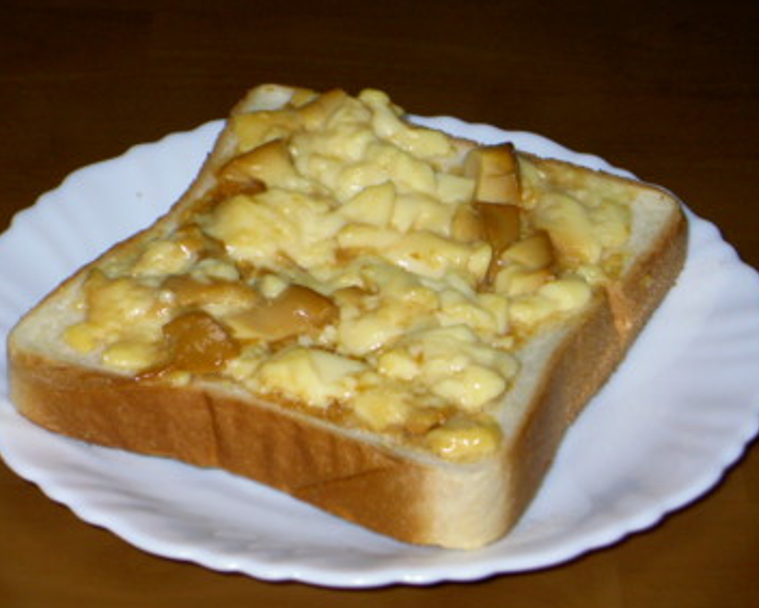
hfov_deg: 17.3
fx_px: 2495
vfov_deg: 13.9
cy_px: 276
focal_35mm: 111
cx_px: 362
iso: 200
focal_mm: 14.7
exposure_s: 1/80
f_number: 4.6
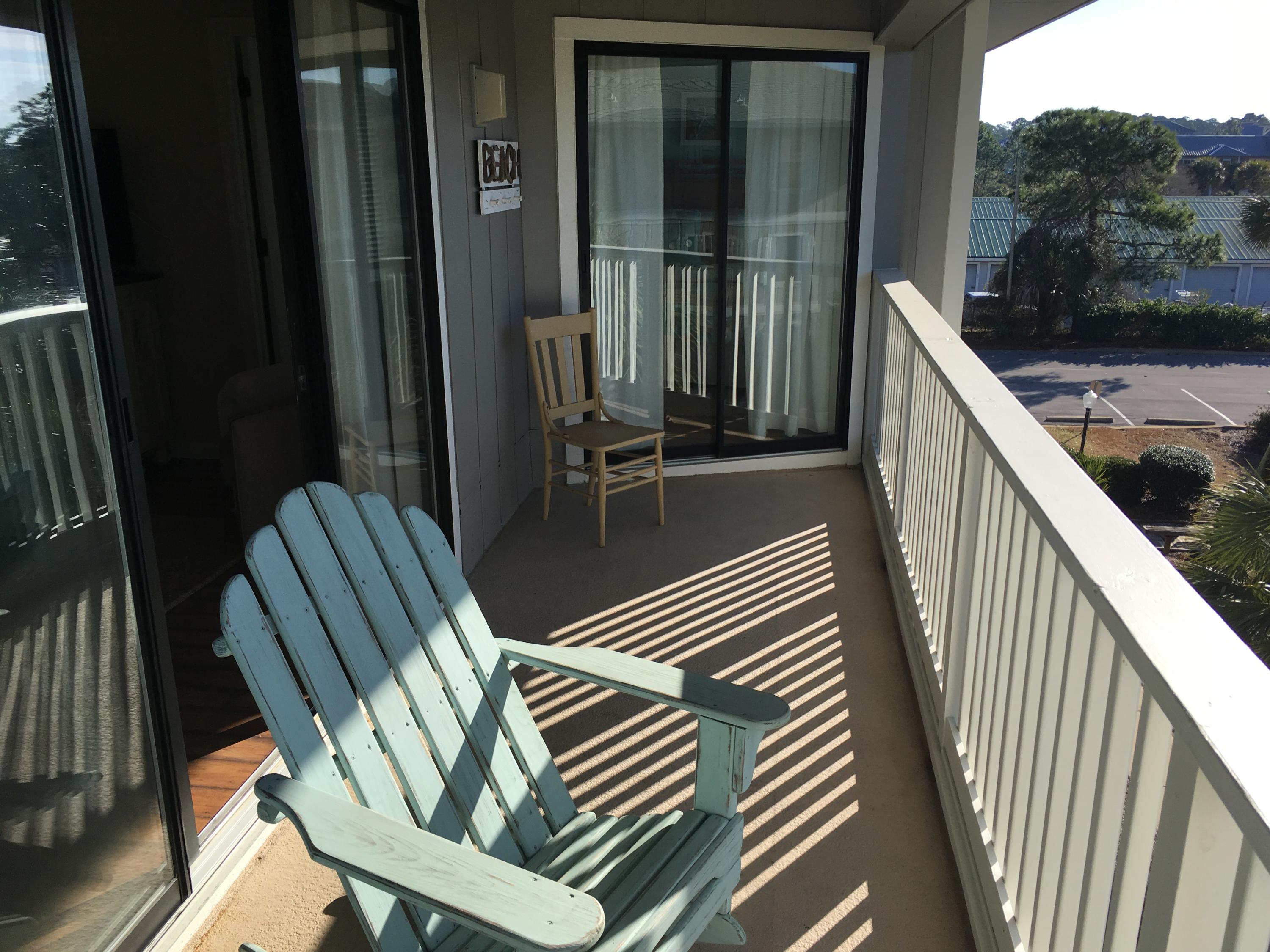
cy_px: 476
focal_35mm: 29
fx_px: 1064
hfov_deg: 61.7
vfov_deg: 48.2
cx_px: 635
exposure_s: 1/1131
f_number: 2.2
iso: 25
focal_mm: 4.15
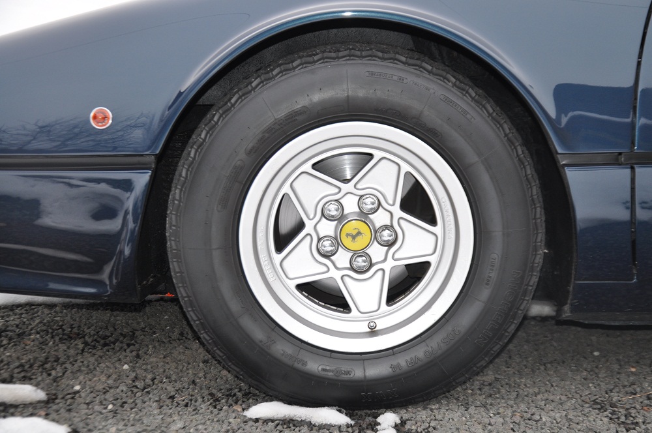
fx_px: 1221
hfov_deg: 29.9
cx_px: 326
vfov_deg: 20.1
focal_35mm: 68
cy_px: 216
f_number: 4.8
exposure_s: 1/160
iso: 400
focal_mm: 45
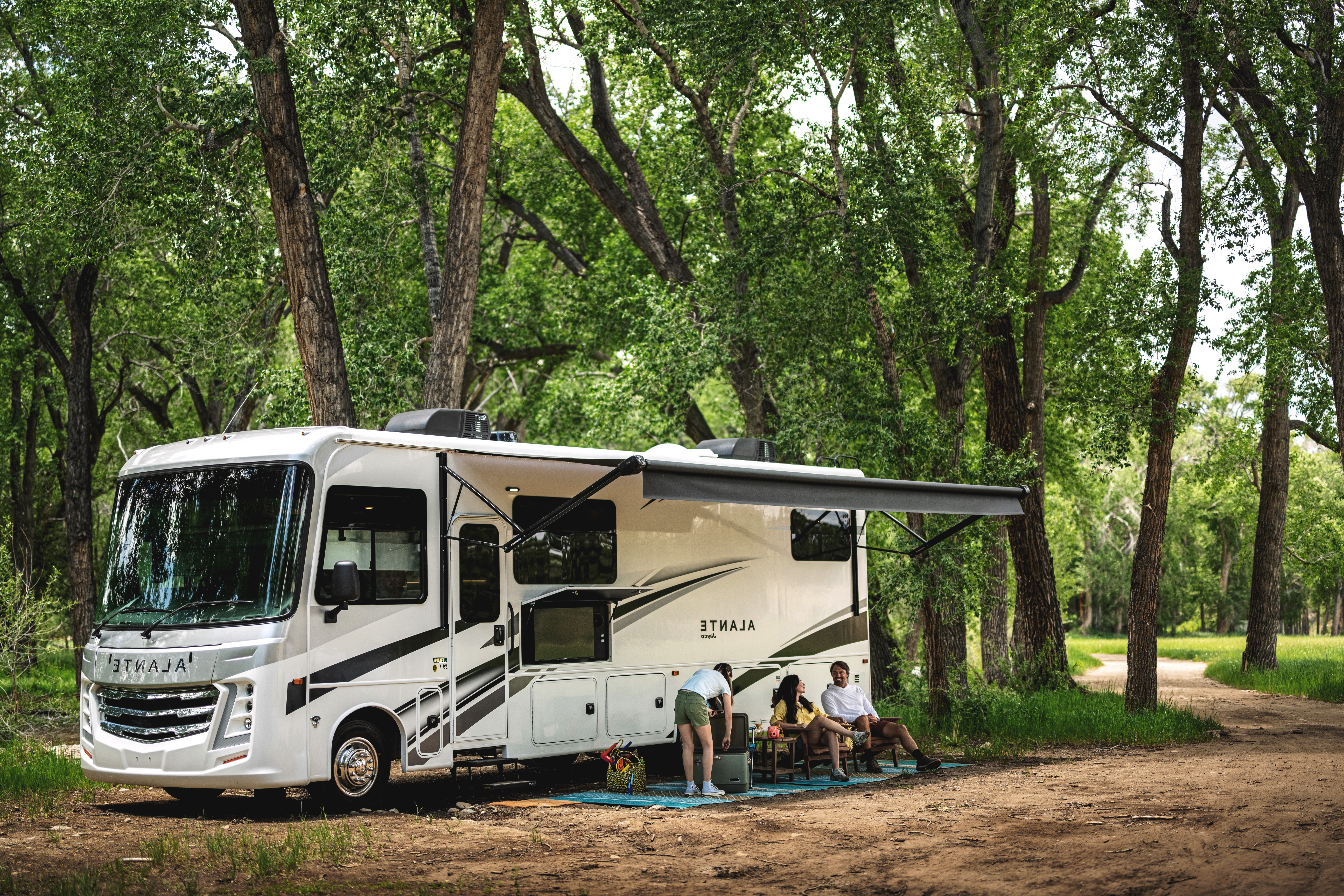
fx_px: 1867
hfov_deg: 39.6
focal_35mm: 50
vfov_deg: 27.0
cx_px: 672
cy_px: 448
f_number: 1.3
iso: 250
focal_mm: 50
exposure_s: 1/4000
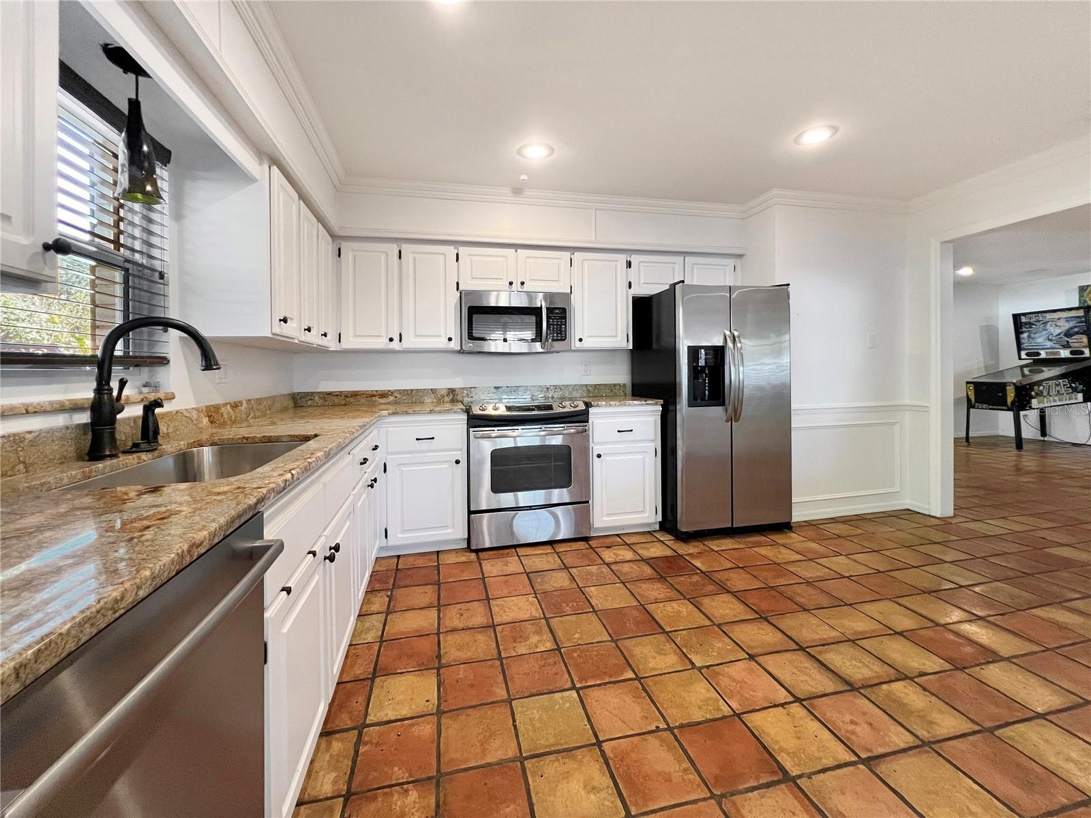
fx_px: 410
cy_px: 409
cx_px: 546
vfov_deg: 89.9
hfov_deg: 106.2
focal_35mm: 13
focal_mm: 1.57
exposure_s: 1/60
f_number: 1.8
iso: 320
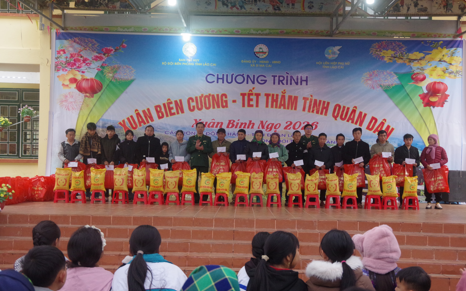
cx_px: 234
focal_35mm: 47
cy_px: 154
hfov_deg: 42.6
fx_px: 597
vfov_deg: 27.4
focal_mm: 31
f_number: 5.6
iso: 3200
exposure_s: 1/160
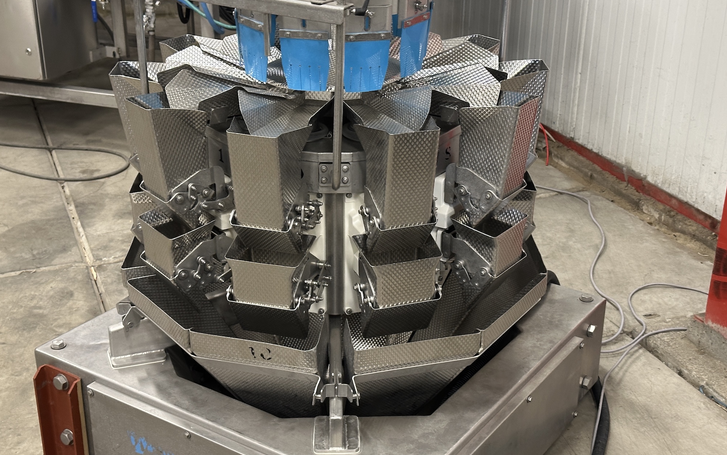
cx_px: 363
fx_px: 1010
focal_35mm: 51
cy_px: 249
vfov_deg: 25.3
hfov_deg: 39.6
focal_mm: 6.86
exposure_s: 1/33
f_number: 1.78
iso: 320
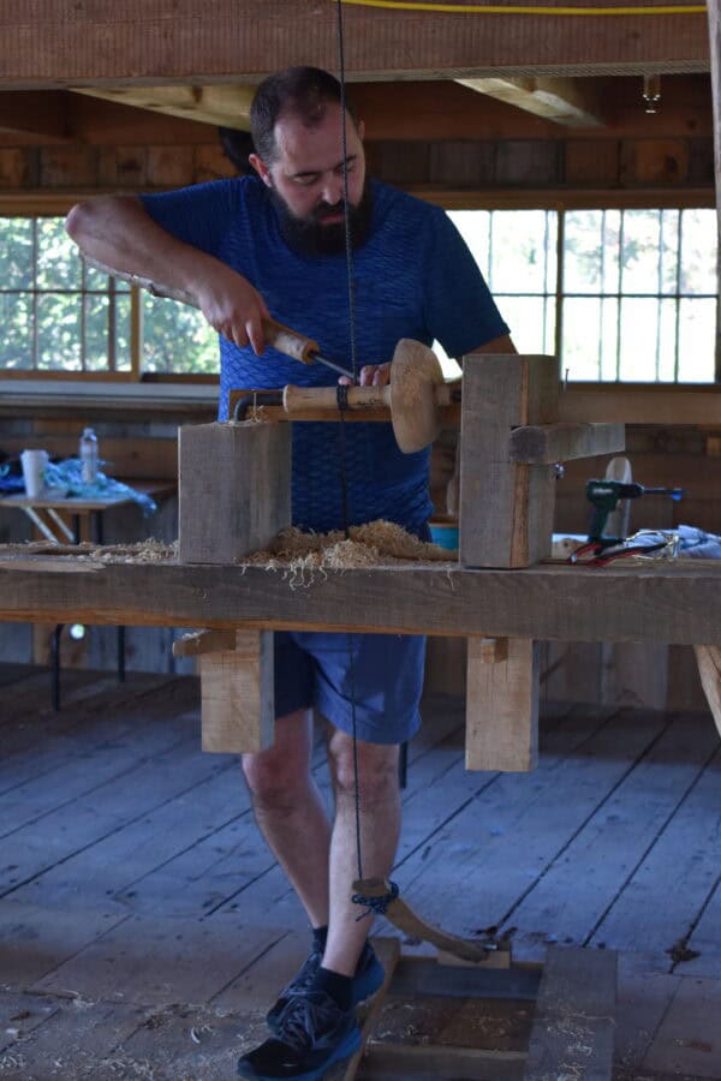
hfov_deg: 20.2
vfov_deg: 29.9
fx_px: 2028
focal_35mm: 68
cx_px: 360
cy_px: 540
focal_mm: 45
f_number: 5
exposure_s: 1/60
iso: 450
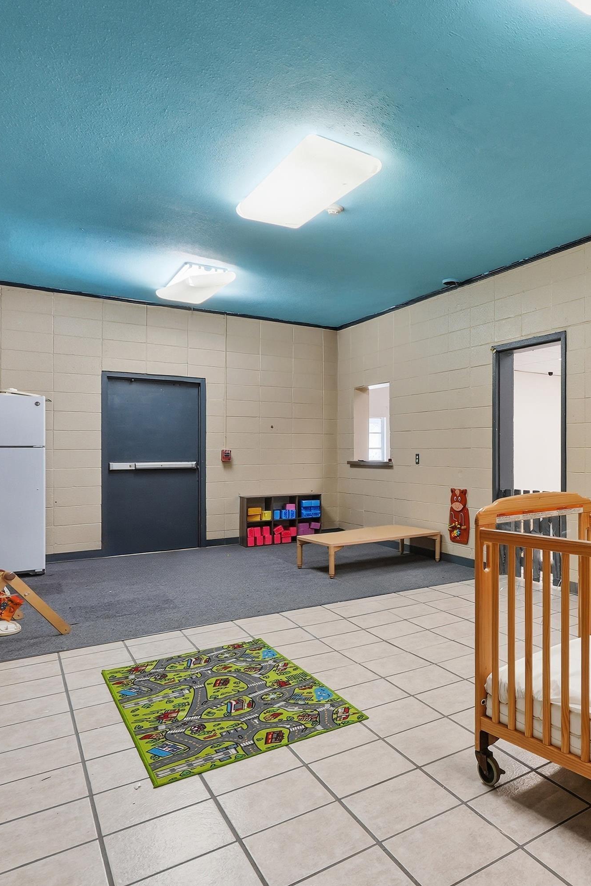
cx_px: 570
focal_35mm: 24
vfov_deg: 73.7
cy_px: 443
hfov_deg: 46.0
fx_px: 591
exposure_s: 1/60
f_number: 9
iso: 250
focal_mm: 16
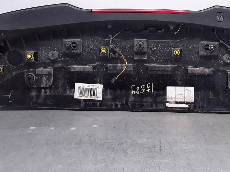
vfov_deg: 29.3
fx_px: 326
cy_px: 46
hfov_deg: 38.6
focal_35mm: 49
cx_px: 145
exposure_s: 1/121
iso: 100
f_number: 1.9
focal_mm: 2.91
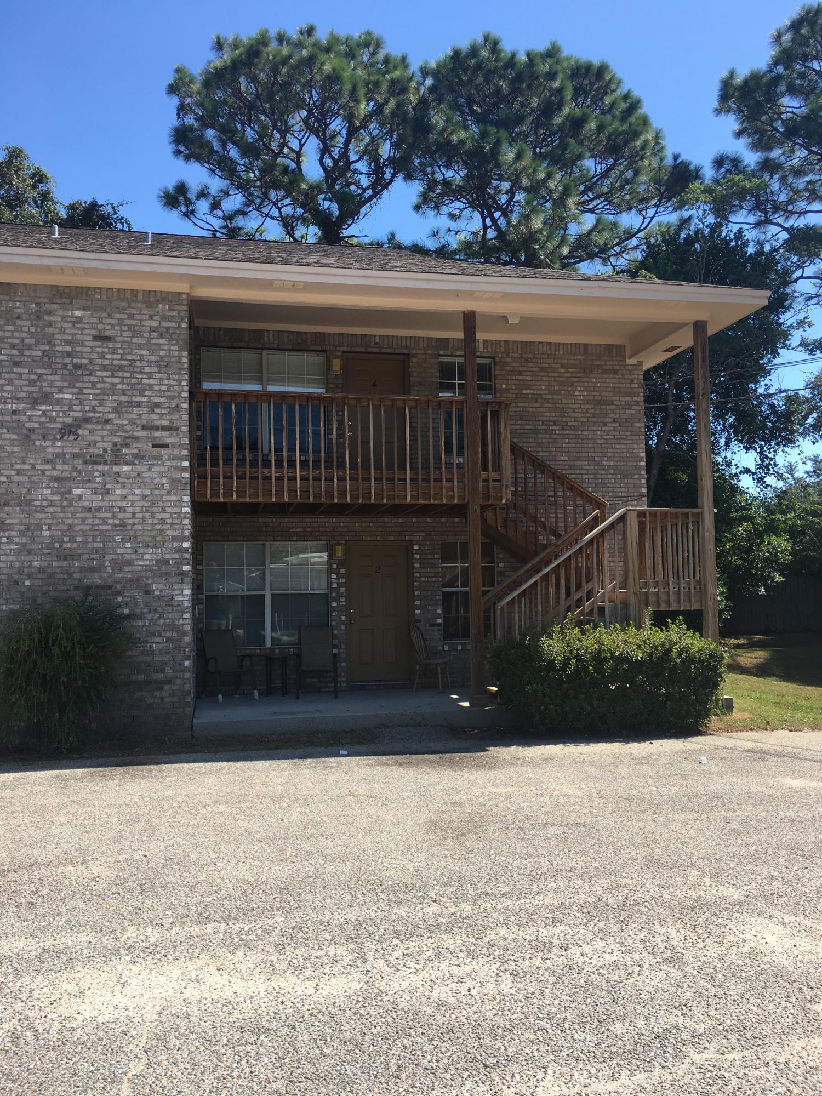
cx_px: 411
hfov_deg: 48.2
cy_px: 548
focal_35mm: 29
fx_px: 918
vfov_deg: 61.7
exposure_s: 1/769
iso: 25
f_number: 2.2
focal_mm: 4.15
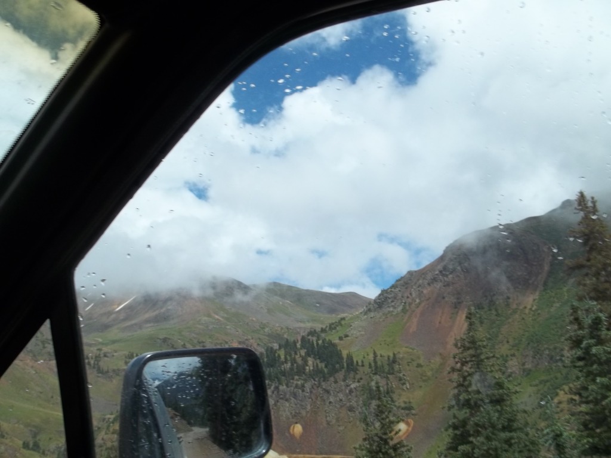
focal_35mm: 33
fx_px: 582
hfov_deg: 55.4
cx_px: 306
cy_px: 229
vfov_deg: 42.9
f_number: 8
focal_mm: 5.9
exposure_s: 1/200
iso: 64
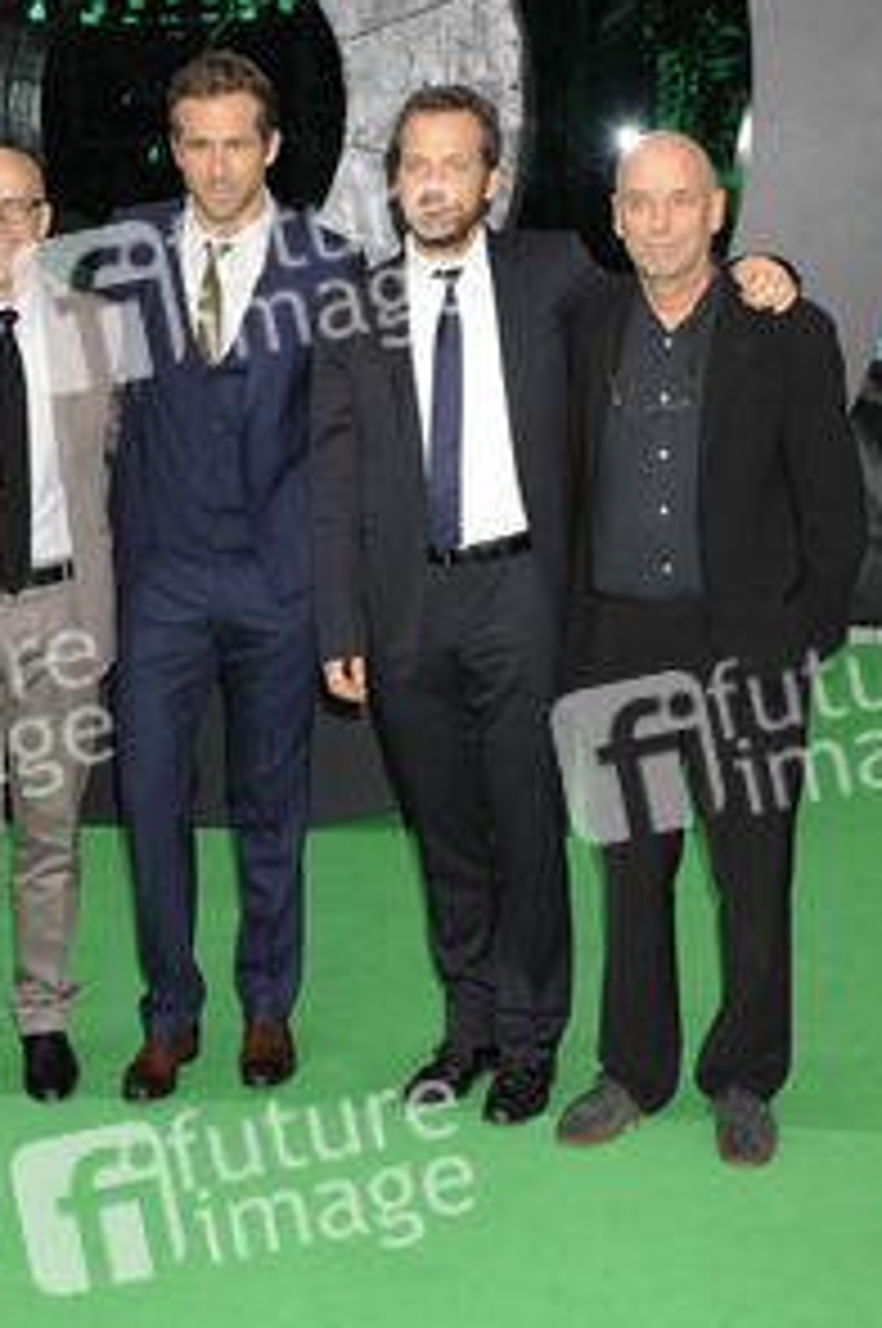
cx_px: 374
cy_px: 513
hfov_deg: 20.9
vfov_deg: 30.9
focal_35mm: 65
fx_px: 2394
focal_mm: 48
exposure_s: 1/160
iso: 640
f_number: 6.3
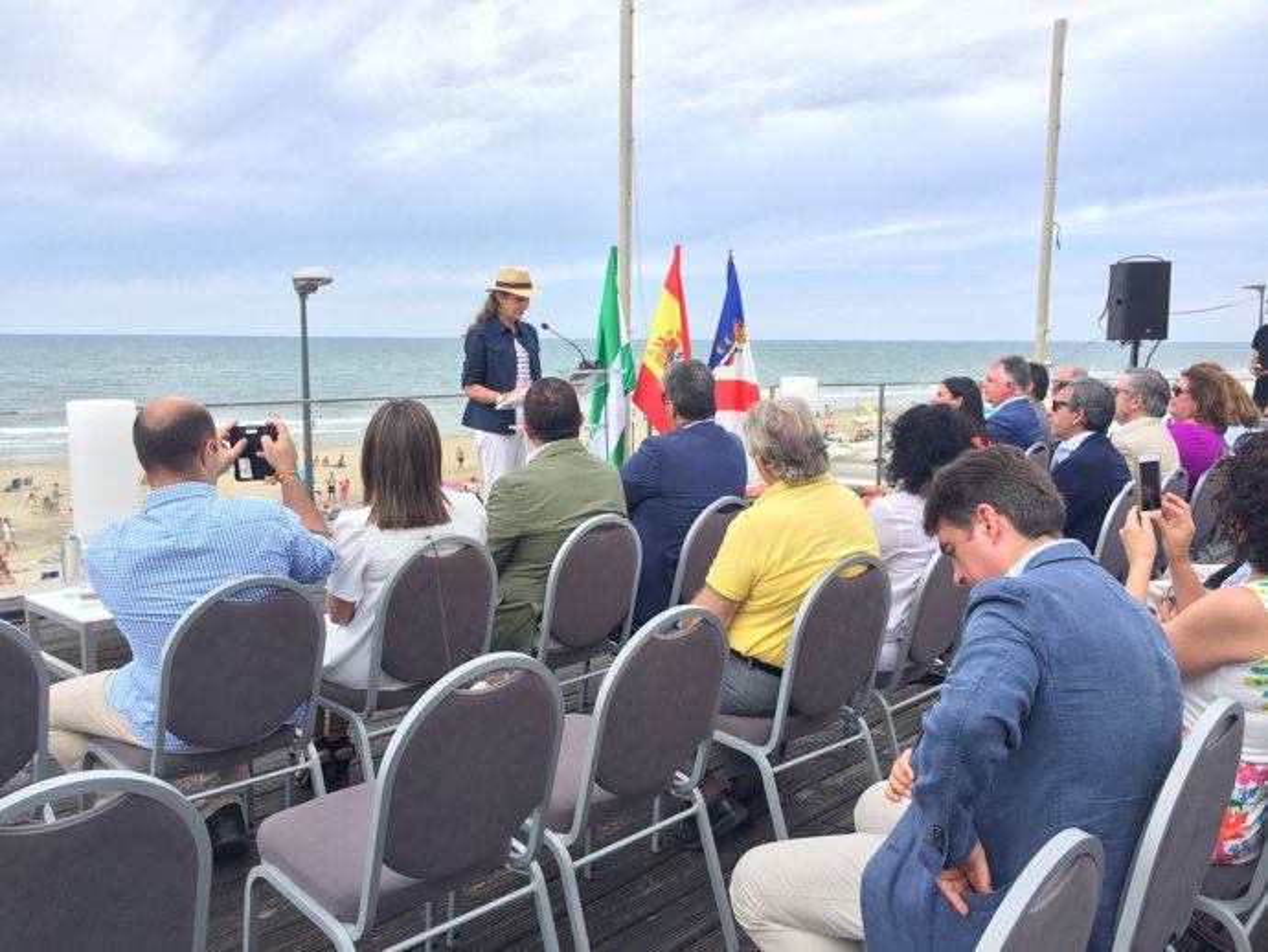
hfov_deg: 61.6
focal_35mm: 29
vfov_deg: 48.3
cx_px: 634
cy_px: 476
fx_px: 1063
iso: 32
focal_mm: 4.15
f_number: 2.2
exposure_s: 1/1068
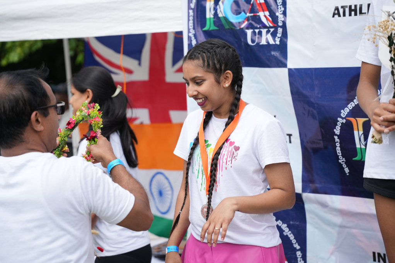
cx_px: 198
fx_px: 743
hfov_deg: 29.8
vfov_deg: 20.1
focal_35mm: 68
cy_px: 132
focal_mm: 67.7
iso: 250
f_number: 2.8
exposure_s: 1/2000
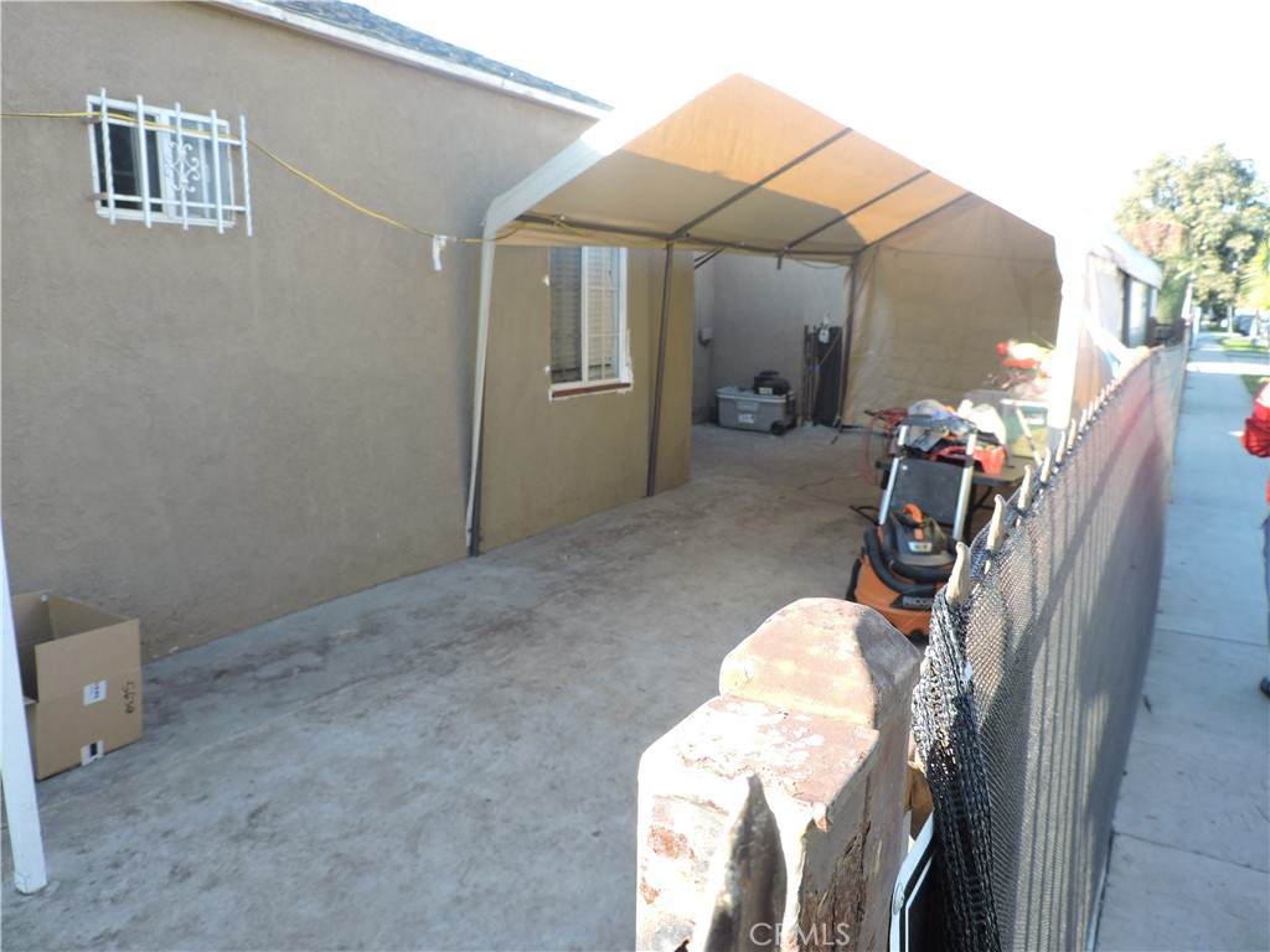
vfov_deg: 56.8
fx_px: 881
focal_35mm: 24
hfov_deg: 71.6
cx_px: 635
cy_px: 476
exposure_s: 1/125
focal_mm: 4.3
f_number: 3
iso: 100
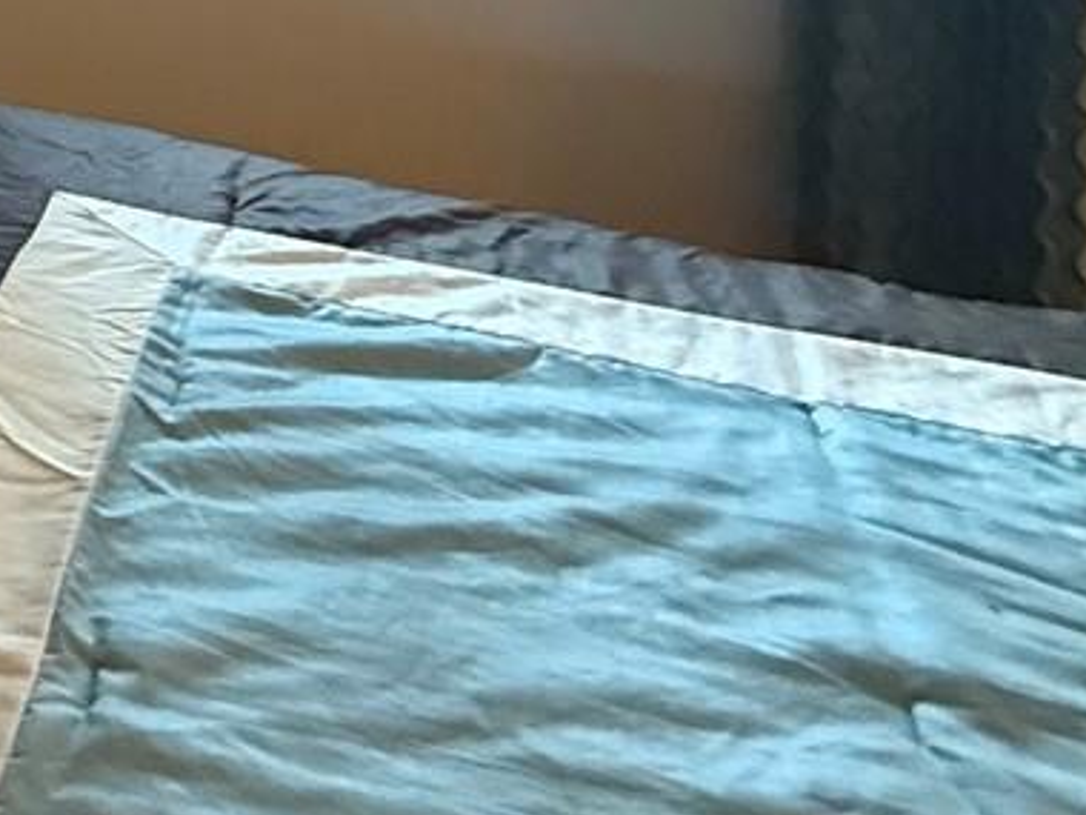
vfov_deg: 20.9
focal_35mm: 59
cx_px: -712
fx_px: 1851
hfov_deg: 23.1
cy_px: -420
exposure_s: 1/60
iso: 800
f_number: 2.2
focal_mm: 2.22
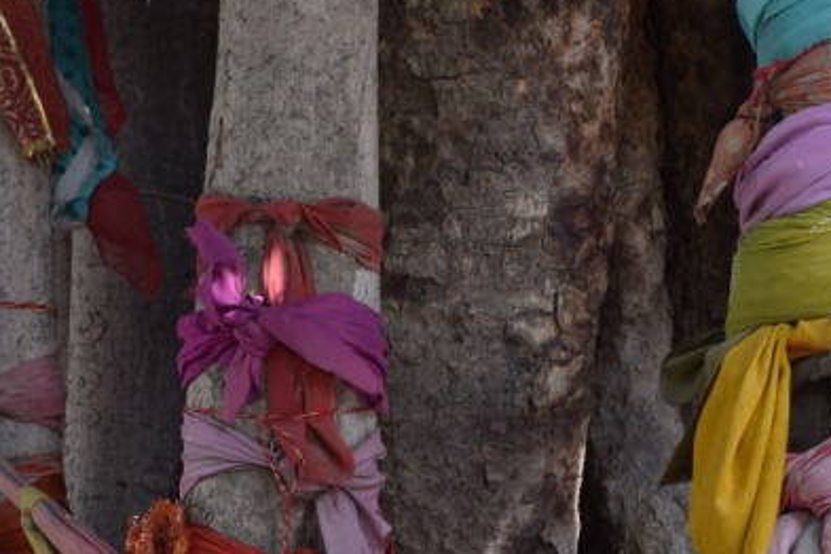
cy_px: 707
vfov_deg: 15.2
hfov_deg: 23.6
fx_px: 1985
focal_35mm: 86
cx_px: 302
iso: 400
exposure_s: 1/125
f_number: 5.6
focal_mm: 22
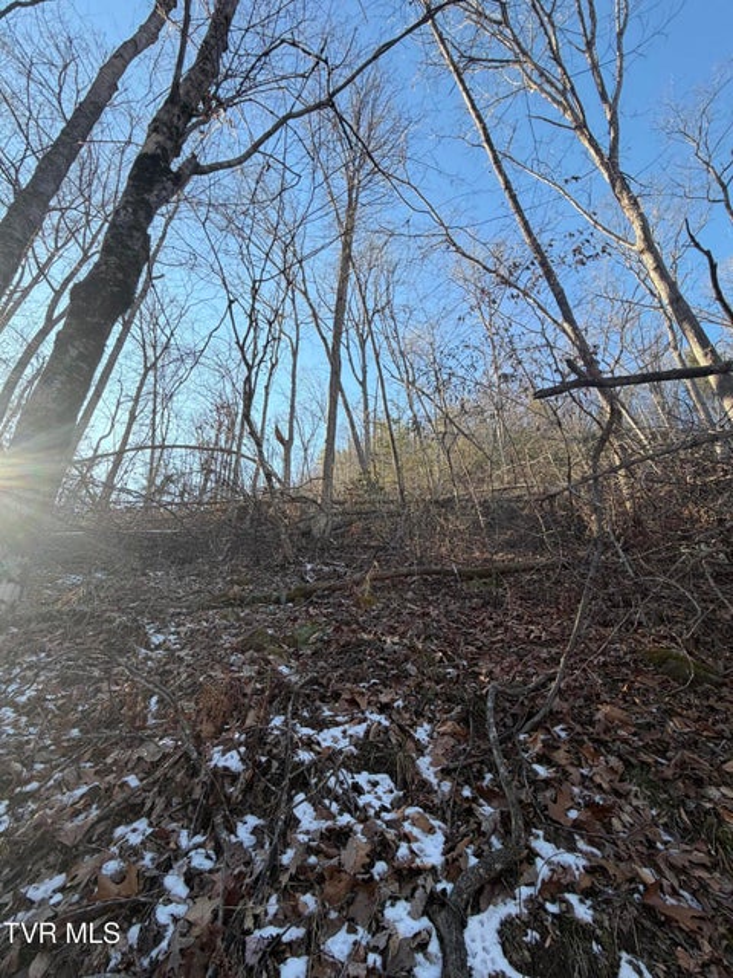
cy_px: 489
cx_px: 366
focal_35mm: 14
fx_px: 395
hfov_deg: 85.7
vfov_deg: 102.1
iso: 64
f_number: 2.2
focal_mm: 2.22
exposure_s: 1/468
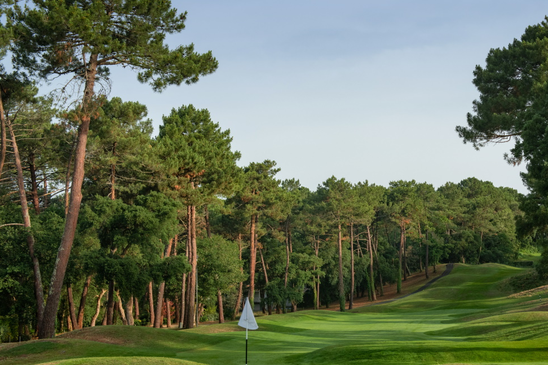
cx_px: 389
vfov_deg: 20.9
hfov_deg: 30.6
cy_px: 204
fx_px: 989
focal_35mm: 65
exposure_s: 1/320
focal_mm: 45
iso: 320
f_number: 9
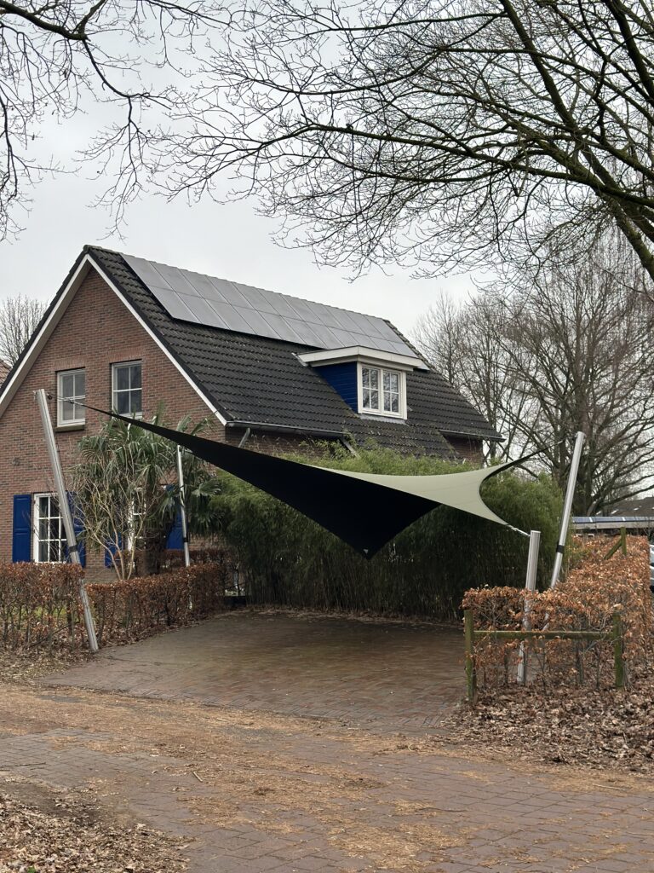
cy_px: 436
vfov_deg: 39.7
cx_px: 327
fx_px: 1209
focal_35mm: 48
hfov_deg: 30.3
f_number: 1.78
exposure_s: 1/823
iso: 80
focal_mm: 6.86
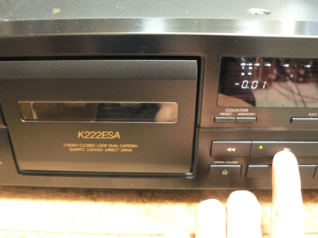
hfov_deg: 51.4
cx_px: 159
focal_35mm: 36
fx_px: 331
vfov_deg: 39.7
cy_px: 119
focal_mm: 6
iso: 400
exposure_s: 1/4
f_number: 2.8
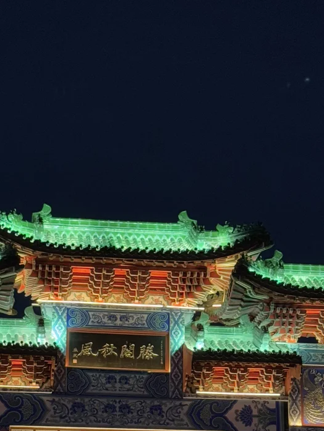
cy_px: 370
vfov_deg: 19.5
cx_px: 111
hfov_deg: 14.9
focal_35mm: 99
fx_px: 1235
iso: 400
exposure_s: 1/33
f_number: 1.78
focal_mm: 6.76
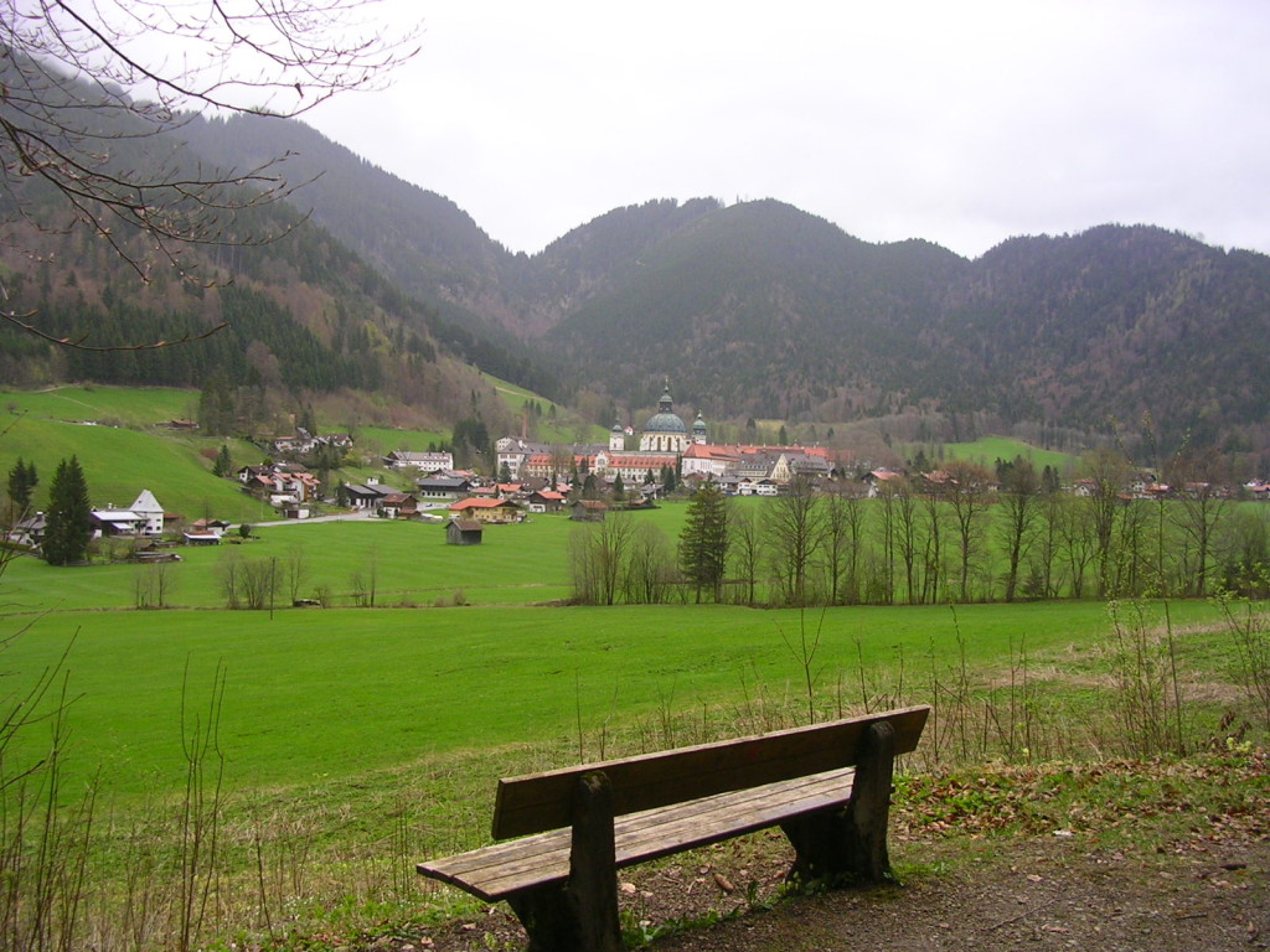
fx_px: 1394
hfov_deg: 49.0
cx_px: 635
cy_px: 476
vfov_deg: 37.7
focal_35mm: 38
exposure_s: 1/185
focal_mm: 5.8
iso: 50
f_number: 2.8
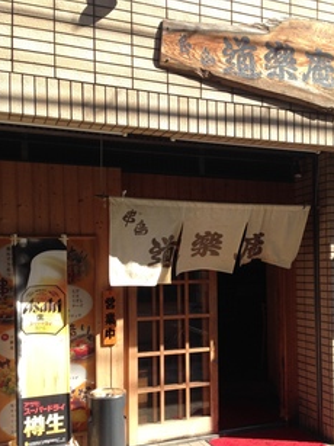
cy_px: 264
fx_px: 554
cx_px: 215
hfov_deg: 33.4
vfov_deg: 43.7
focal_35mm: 43
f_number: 2.4
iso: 50
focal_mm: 4.12
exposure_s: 1/507
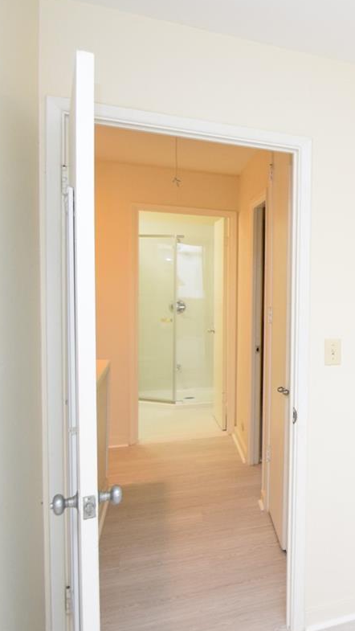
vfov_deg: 61.0
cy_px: 307
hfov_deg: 27.7
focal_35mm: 32
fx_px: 535
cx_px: 504
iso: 800
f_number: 5
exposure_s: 1/100
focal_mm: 10
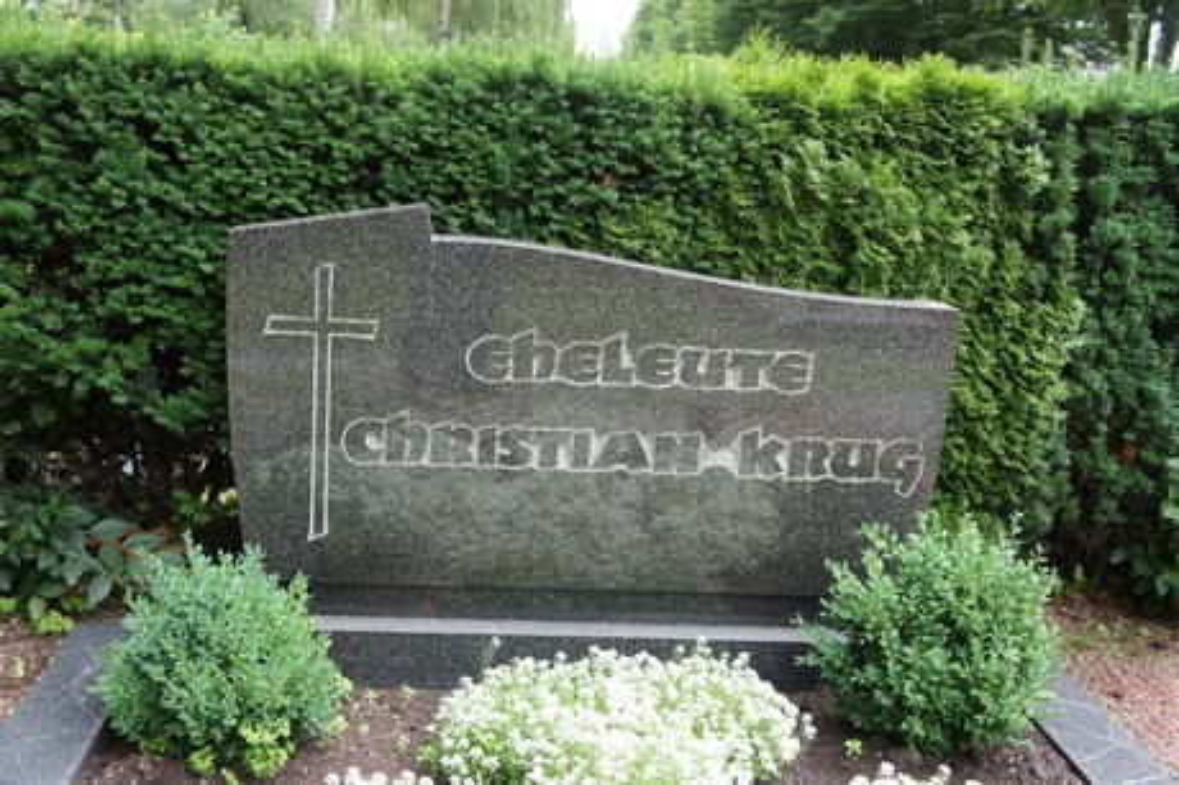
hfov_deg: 49.6
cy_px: 392
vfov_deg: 34.2
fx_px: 1276
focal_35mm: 39
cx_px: 590
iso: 800
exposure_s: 1/250
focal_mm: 26
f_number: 5
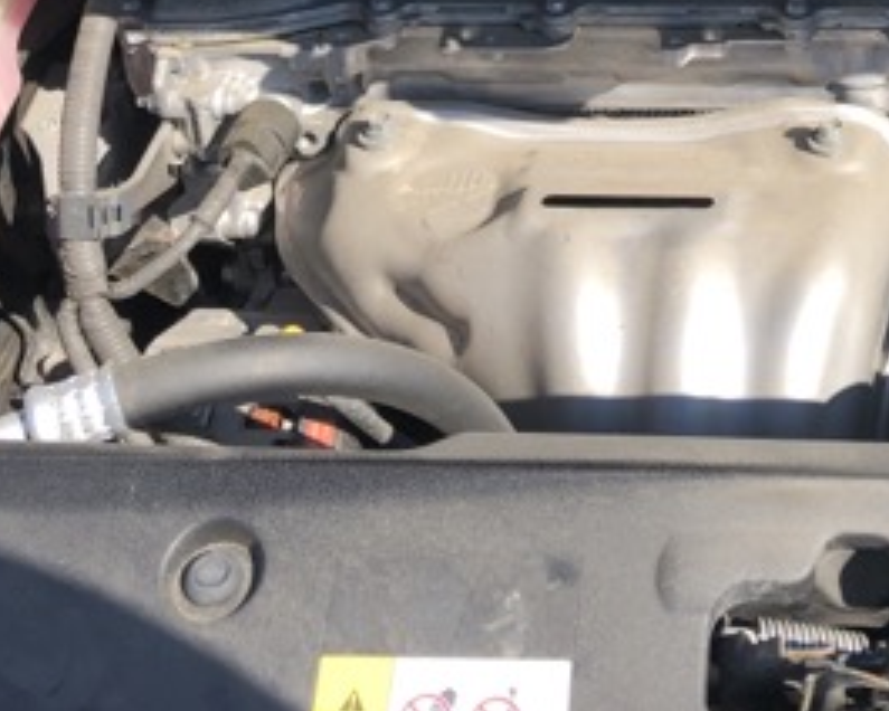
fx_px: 1737
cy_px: -80
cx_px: 735
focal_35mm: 66
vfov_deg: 21.9
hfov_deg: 28.0
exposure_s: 1/685
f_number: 1.8
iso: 20
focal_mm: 3.99
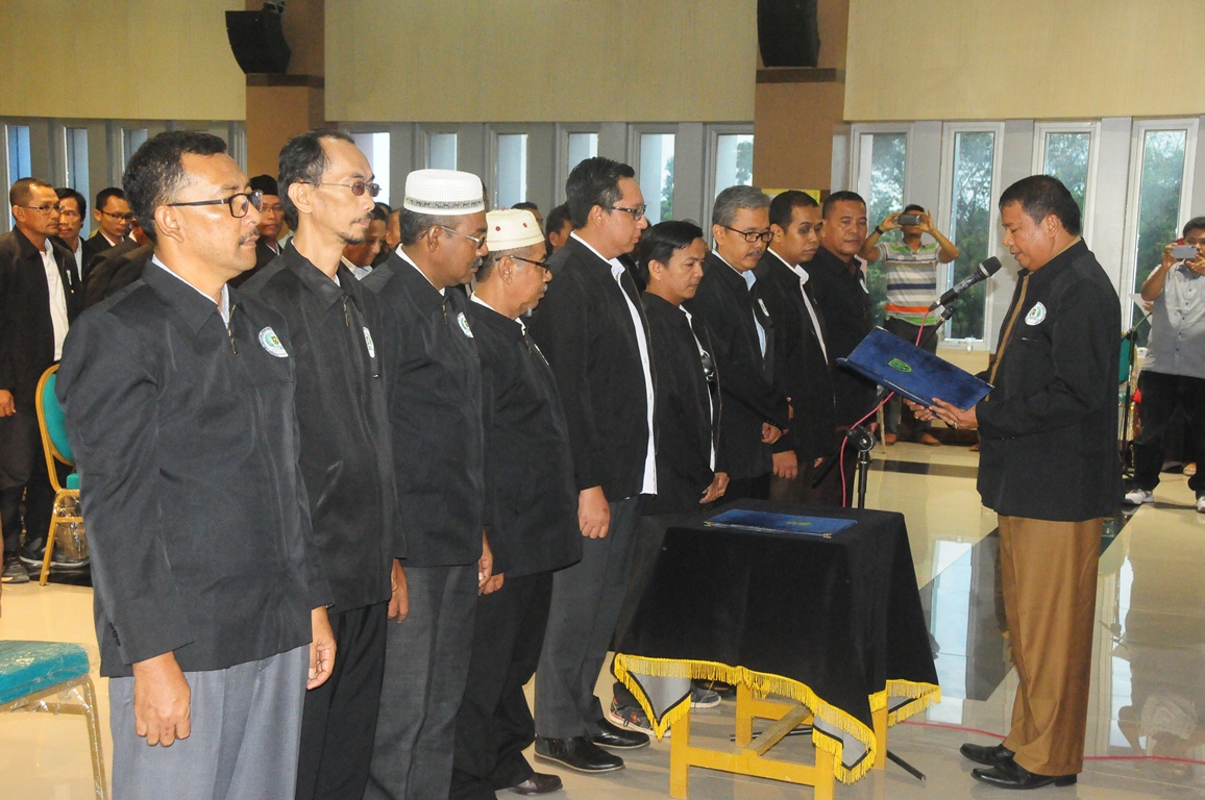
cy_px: 400
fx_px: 1605
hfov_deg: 41.2
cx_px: 602
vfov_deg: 28.0
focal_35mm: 48
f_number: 7.1
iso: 3200
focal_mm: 32
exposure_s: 1/60
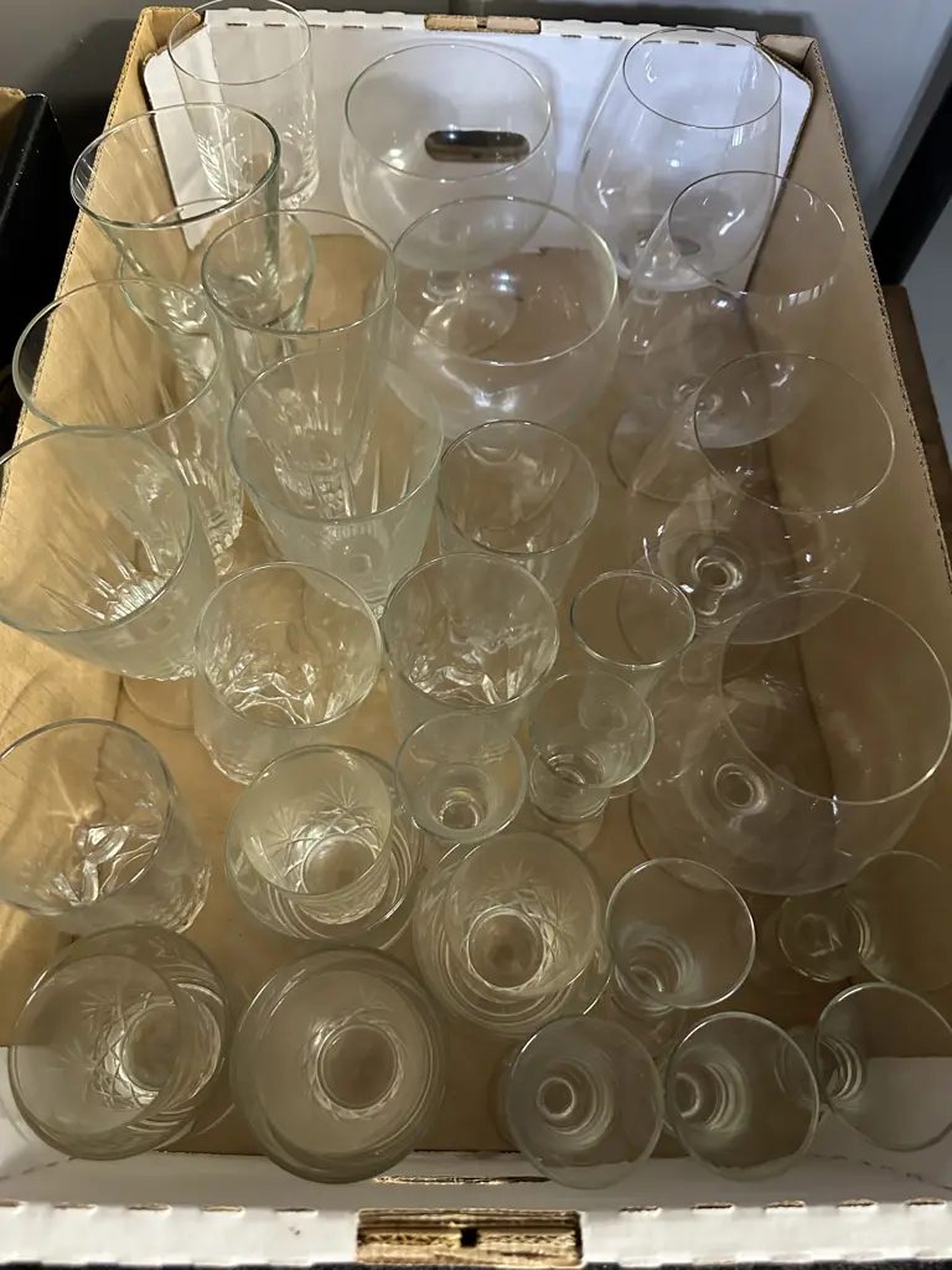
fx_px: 880
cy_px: 635
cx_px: 476
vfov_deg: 71.6
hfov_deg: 56.8
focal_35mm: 24
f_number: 1.78
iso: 800
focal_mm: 6.86
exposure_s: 1/50
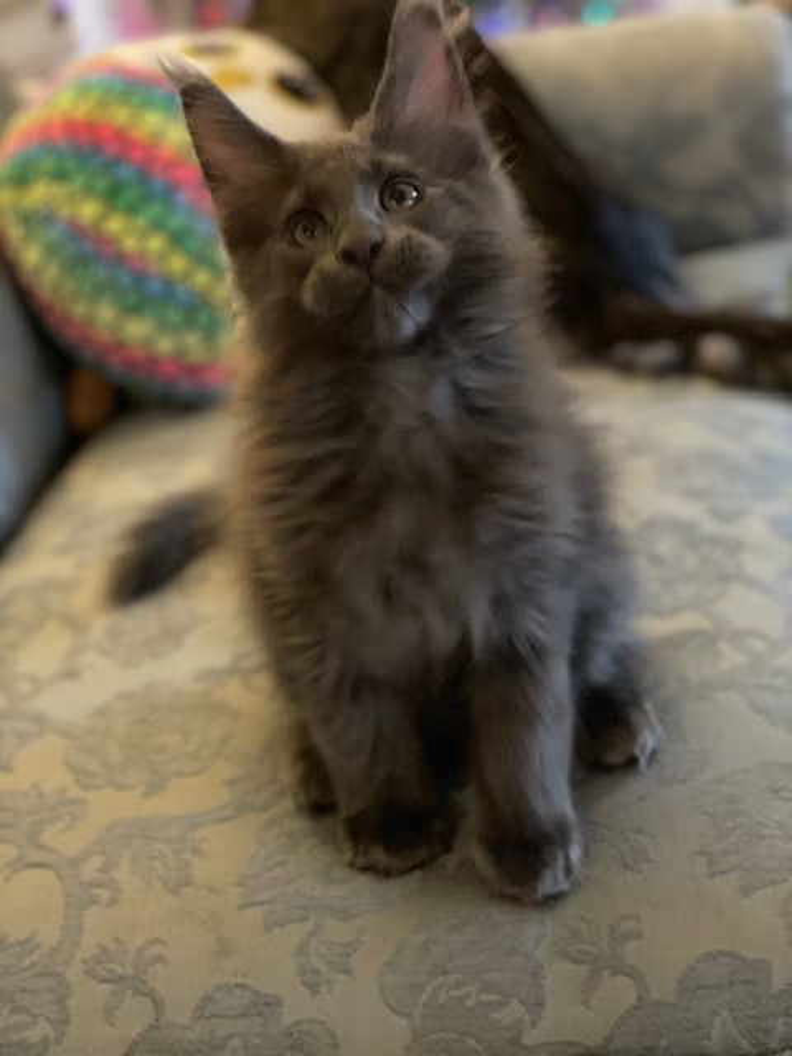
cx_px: 396
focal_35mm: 52
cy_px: 528
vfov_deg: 36.8
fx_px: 1586
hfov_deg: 28.0
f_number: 2
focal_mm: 6
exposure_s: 1/15
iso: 640
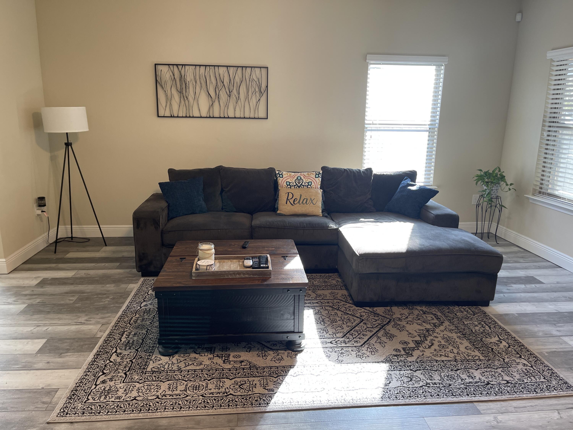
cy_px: 215
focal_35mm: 26
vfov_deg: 53.1
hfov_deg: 67.3
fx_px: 430
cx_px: 286
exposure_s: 1/120
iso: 125
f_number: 1.6
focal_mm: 5.1
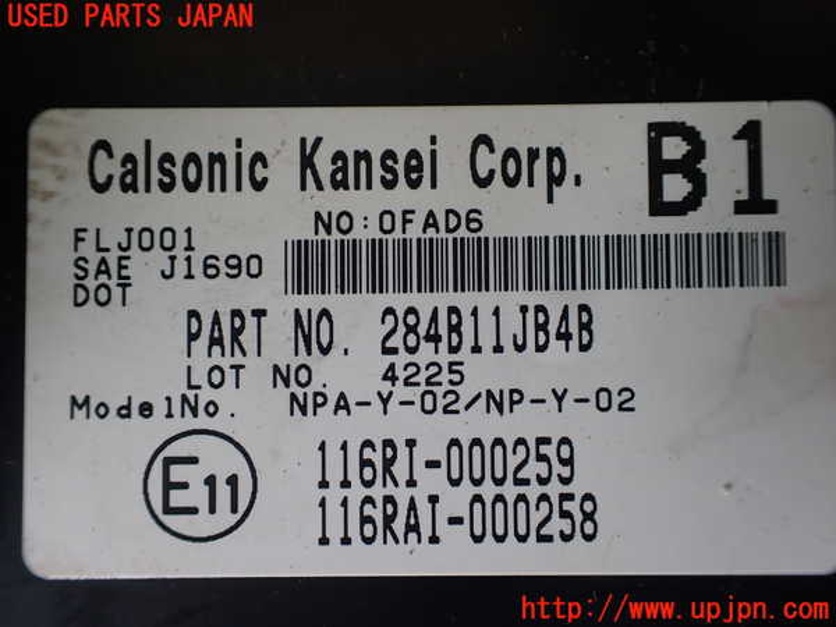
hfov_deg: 60.0
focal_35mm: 30
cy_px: 314
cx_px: 418
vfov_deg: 46.8
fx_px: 725
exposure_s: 1/125
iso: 125
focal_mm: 5.4
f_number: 2.3
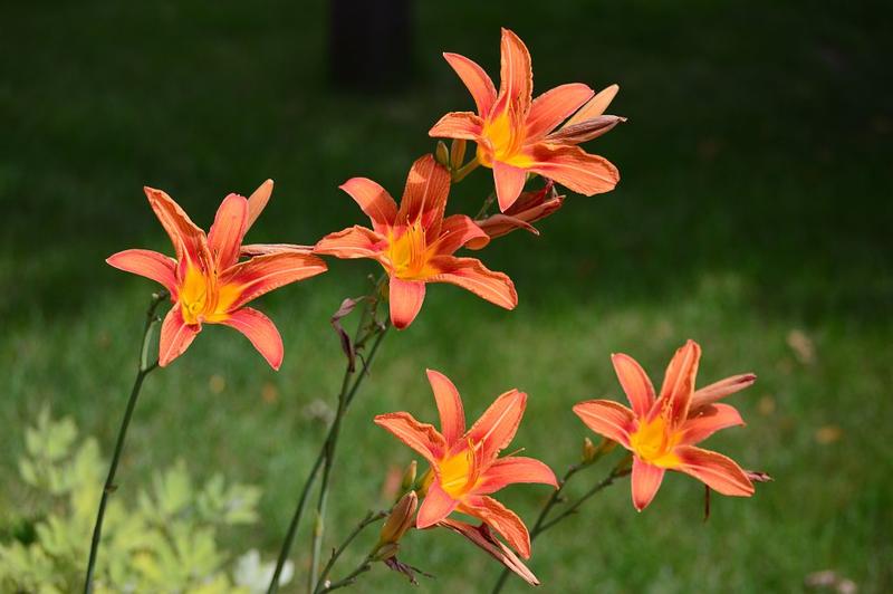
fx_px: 2045
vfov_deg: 16.5
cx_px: 446
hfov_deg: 24.6
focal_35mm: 82
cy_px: 297
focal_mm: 55
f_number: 4
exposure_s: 1/500
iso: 100
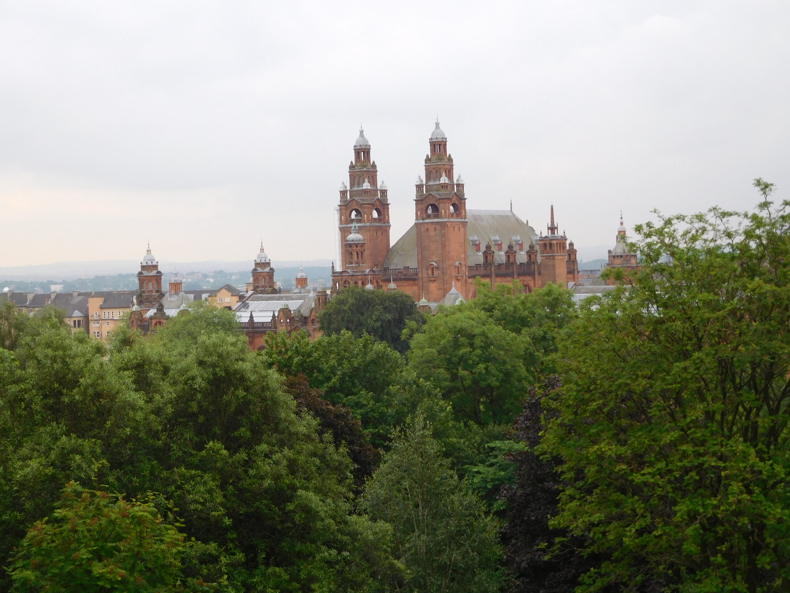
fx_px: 1415
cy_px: 296
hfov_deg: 31.2
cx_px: 395
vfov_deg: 23.7
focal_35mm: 62
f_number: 4.4
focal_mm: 11.1
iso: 125
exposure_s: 1/100
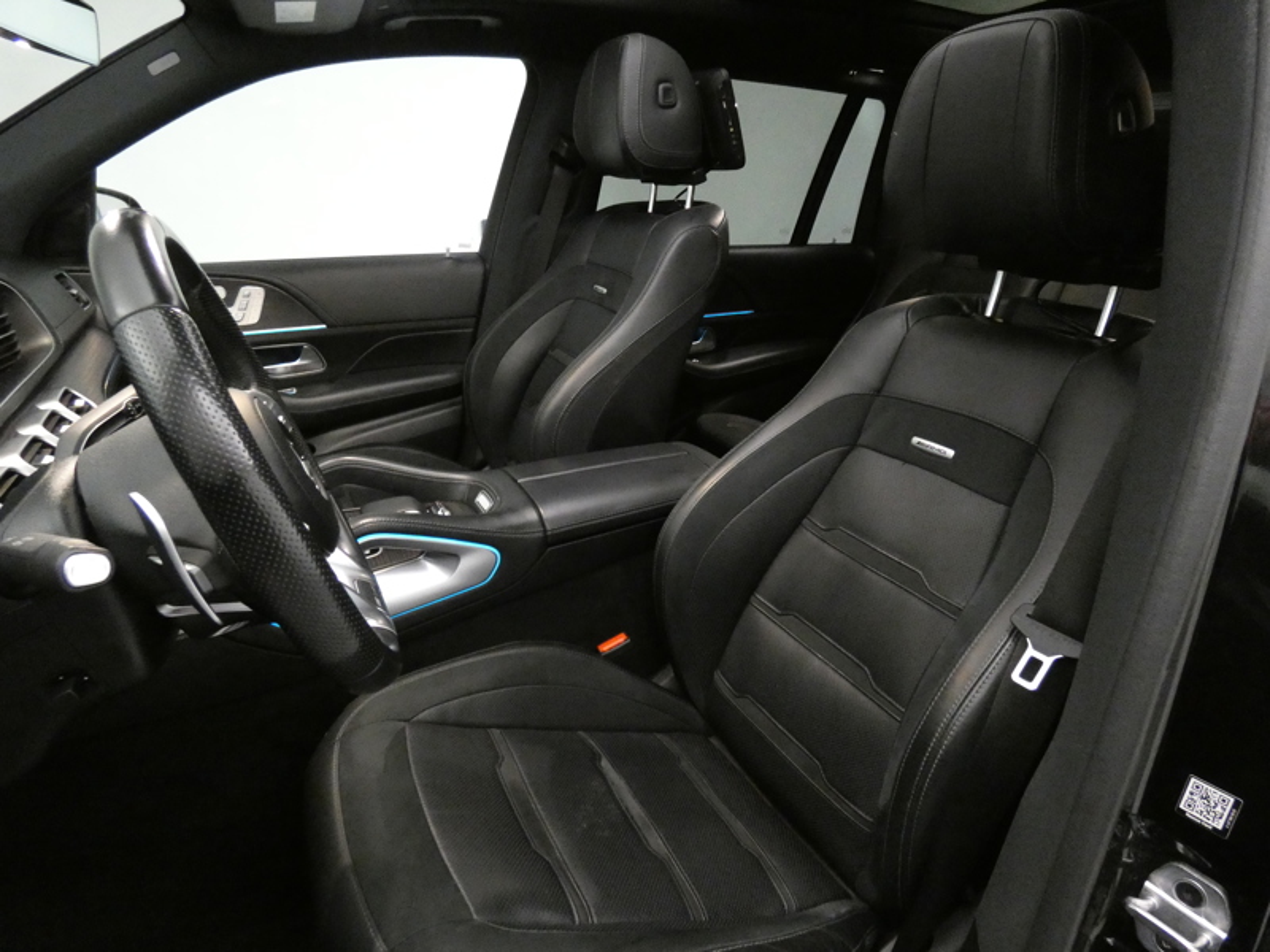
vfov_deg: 66.0
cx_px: 635
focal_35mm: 20
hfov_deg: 81.7
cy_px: 476
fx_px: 734
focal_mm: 3.6
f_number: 2.8
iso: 1600
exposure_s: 1/20
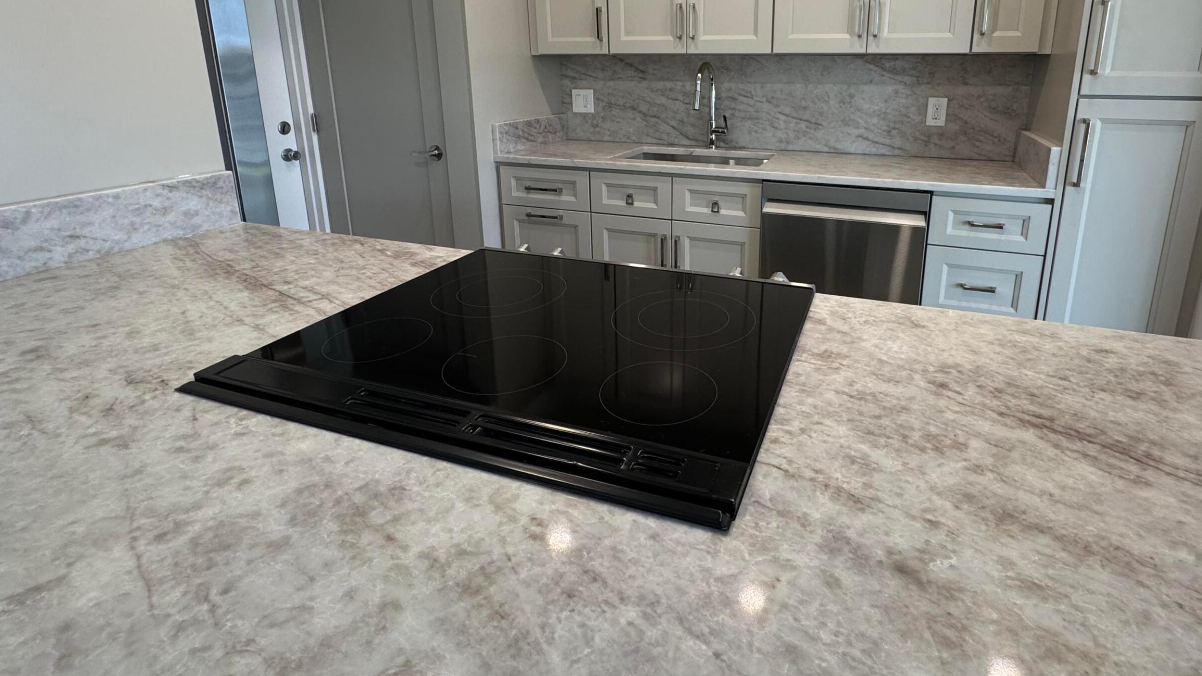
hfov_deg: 89.0
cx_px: 688
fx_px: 606
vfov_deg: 56.6
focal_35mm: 19
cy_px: 208
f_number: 2.2
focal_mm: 2.22
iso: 200
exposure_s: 1/120
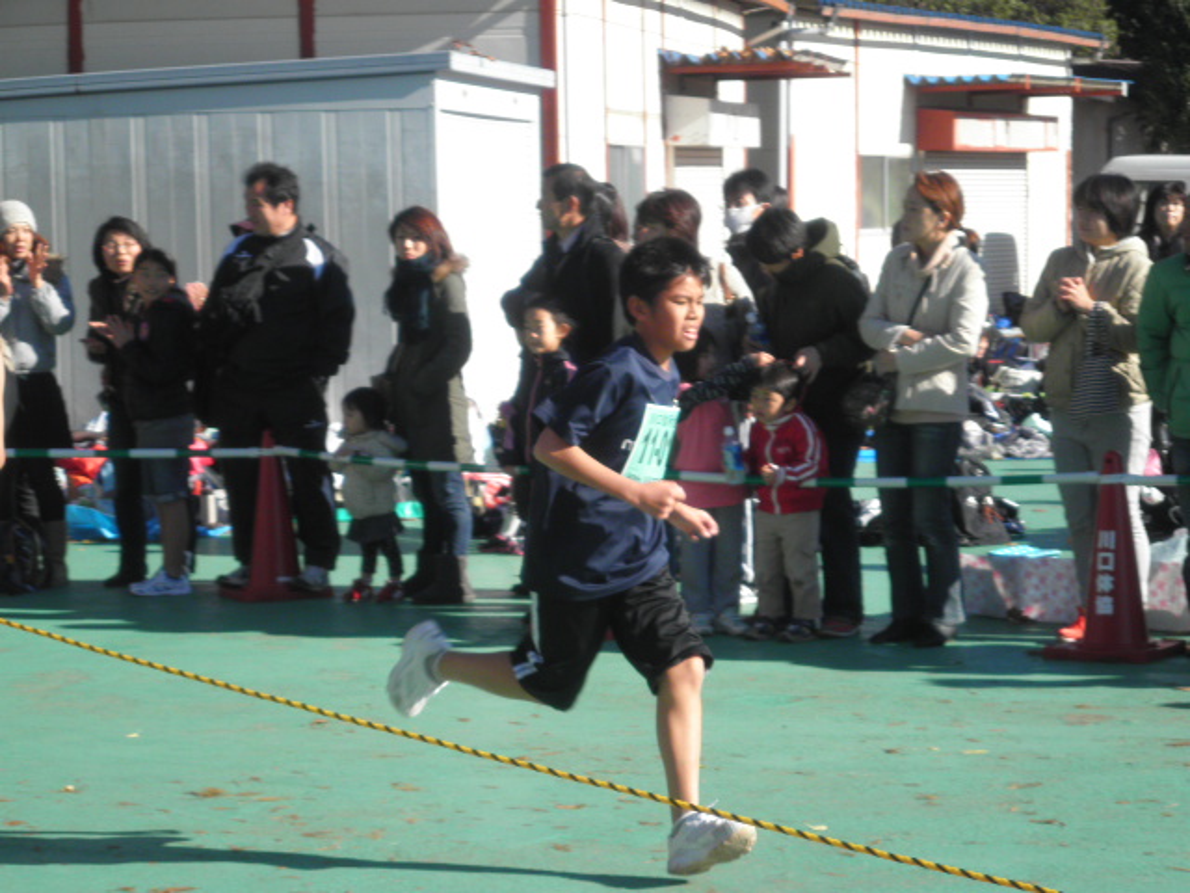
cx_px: 595
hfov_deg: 19.4
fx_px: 3472
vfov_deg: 14.6
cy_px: 446
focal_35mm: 101
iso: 64
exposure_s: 1/200
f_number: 5.4
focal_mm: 17.8
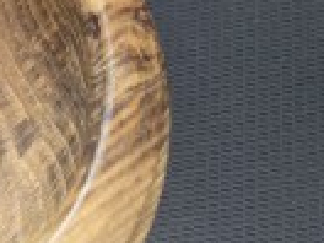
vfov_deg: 18.7
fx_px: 739
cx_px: -160
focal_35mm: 79
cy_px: 115
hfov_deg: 21.0
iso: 125
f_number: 1.5
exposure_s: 1/60
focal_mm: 5.7
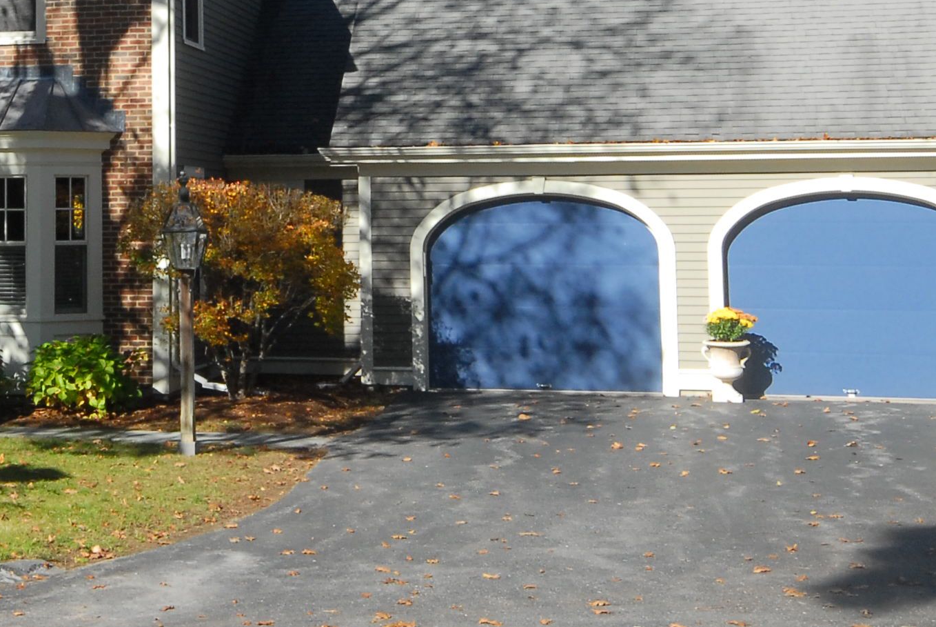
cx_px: 126
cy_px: 30
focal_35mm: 77
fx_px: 2004
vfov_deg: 17.4
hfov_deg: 25.6
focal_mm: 18
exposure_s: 1/125
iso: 400
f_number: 14
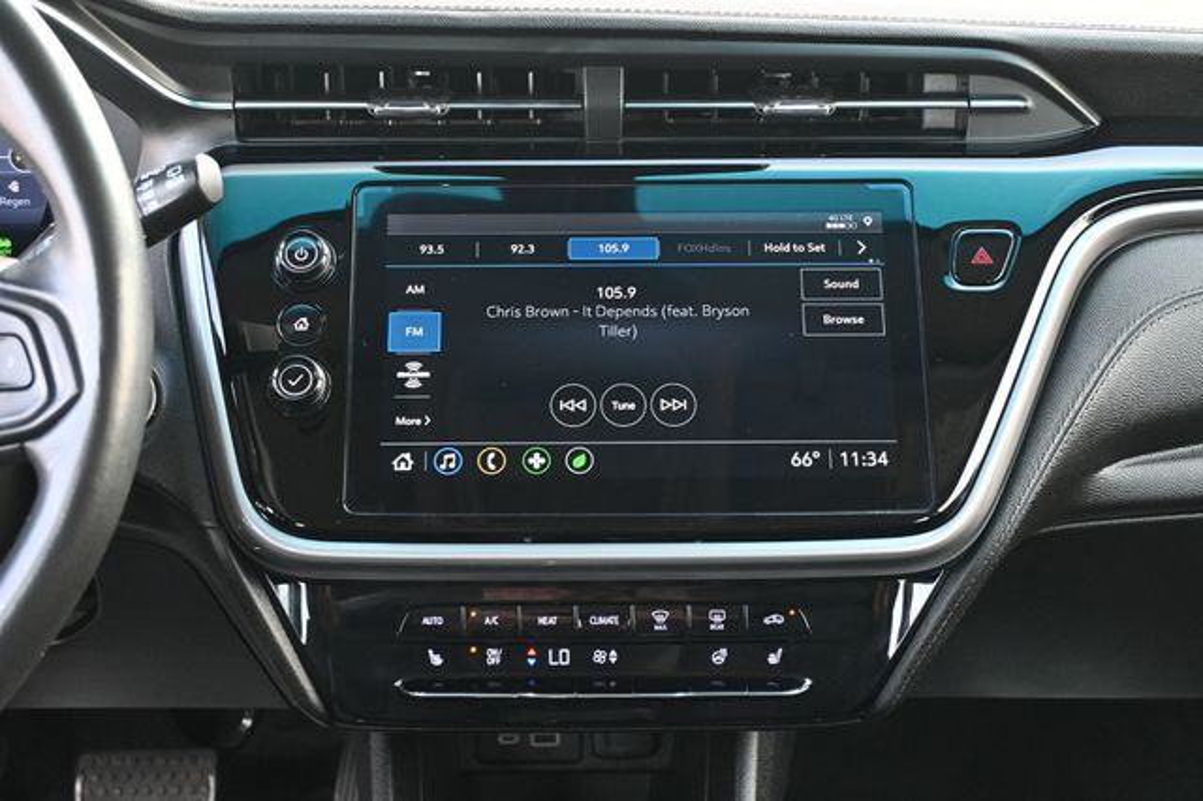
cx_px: 602
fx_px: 1753
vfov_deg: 25.7
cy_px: 400
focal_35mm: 52
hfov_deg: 37.9
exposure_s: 1/125
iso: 1600
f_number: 5.3
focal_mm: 35
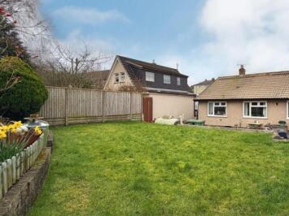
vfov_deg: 58.8
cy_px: 106
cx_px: 210
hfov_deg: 69.9
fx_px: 192
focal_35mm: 23
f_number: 2.2
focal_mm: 2.22
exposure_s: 1/121
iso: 50
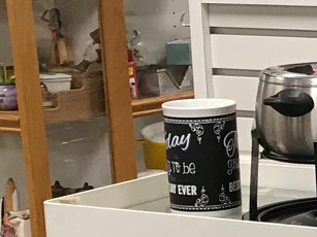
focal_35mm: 184
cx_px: 620
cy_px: 281
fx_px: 1684
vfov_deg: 8.0
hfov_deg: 10.0
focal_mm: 3.99
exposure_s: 1/24
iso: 40
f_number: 1.8
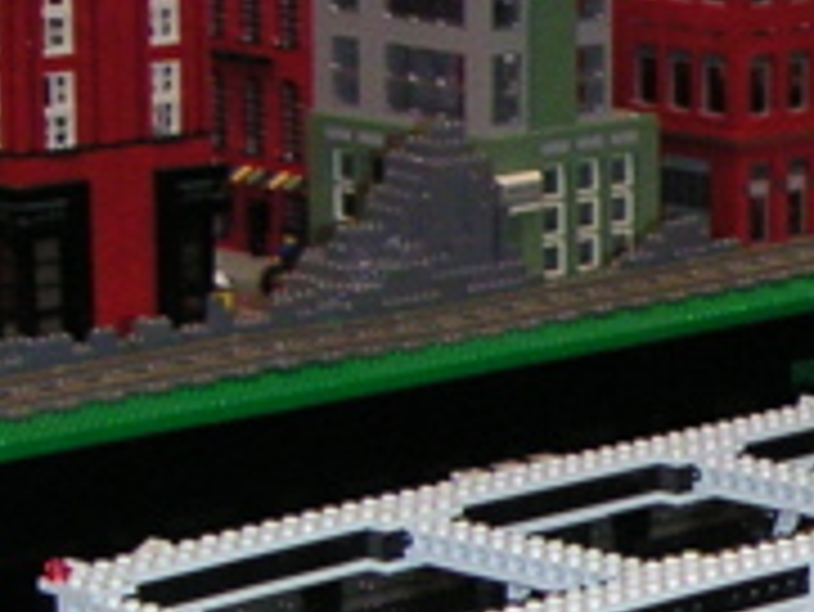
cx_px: 1223
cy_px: 702
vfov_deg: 8.8
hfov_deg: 11.3
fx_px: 3953
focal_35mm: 168
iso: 160
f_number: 2.8
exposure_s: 1/45
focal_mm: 6
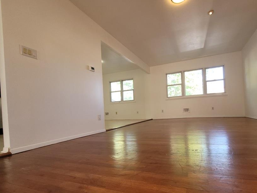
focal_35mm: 16
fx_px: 119
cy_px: 111
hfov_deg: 93.5
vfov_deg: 77.6
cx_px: 152
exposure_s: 1/60
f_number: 2.2
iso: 125
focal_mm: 2.2
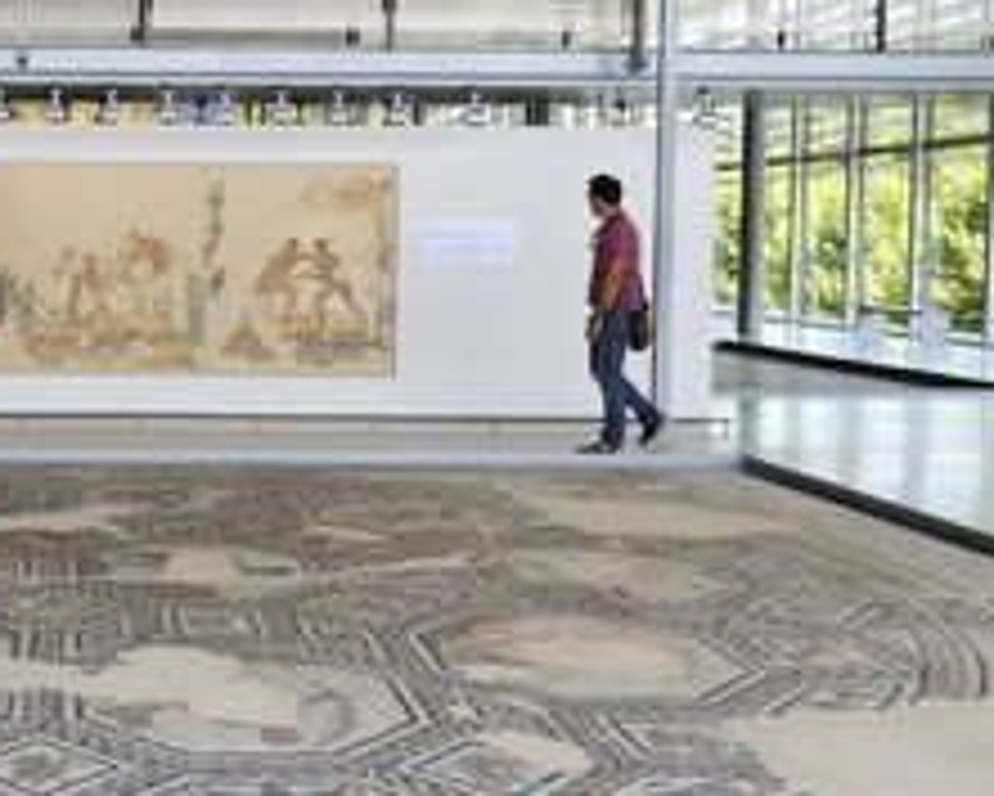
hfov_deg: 35.1
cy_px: 292
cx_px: 90
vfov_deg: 30.1
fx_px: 1472
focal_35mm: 50
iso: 400
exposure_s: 1/80
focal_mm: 28
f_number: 10
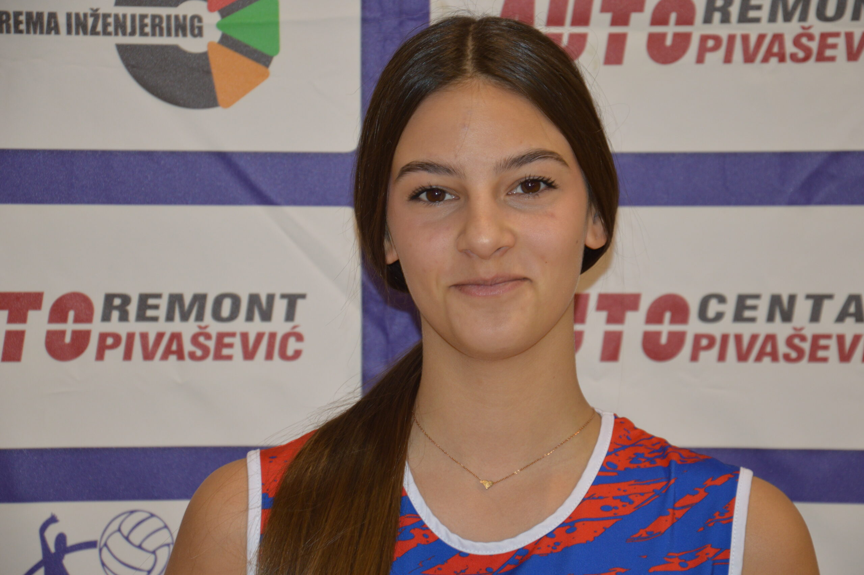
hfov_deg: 15.2
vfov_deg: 10.1
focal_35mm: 135
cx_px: 432
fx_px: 3237
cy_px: 288
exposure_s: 1/30
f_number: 5.6
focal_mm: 90
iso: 360
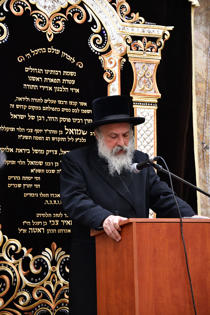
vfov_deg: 15.2
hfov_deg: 10.2
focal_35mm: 135
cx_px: 105
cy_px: 158
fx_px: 1181
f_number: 5.6
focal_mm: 135
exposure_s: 1/100
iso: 4000
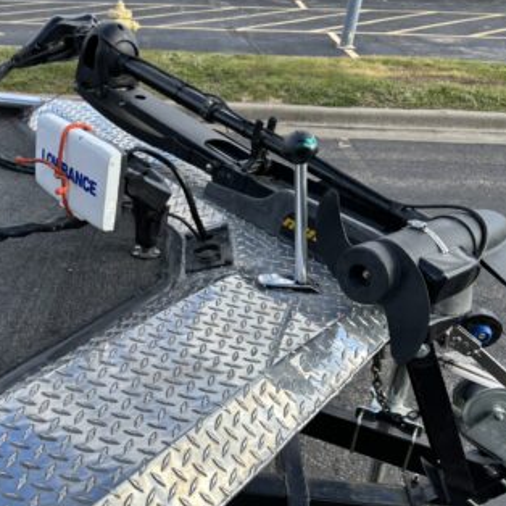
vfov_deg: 42.7
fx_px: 645
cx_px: 109
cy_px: 300
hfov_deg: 41.2
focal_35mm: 39
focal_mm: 5.96
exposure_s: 1/1115
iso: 50
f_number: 1.6
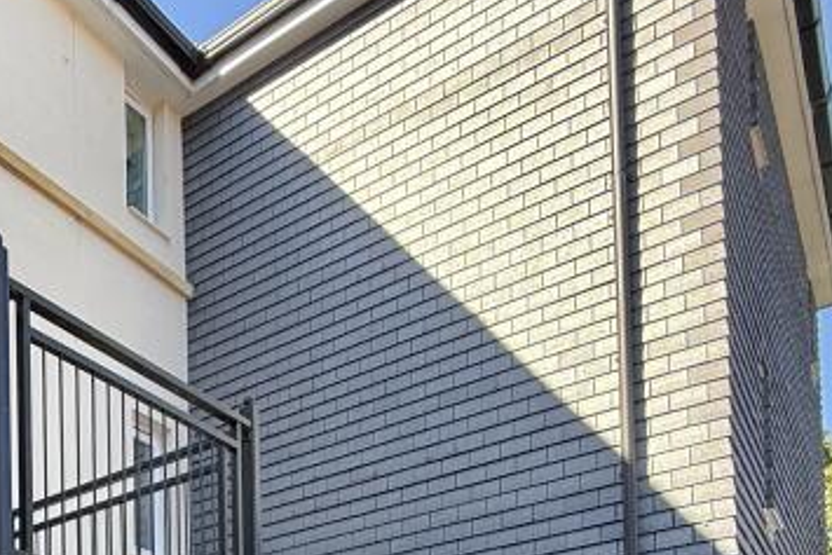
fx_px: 971
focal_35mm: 42
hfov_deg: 38.9
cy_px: 827
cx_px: -66
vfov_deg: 24.8
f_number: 2.2
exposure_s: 1/237
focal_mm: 2.22
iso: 50
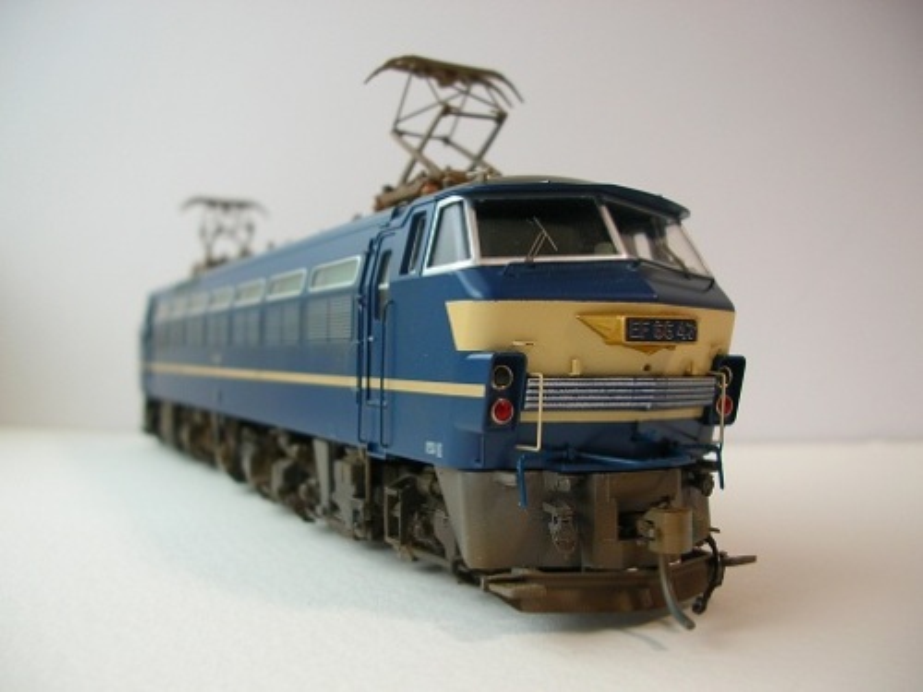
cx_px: 462
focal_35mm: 35
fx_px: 933
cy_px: 346
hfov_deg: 52.6
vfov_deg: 40.7
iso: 50
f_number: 2.8
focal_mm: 5.8
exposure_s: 1/10.3
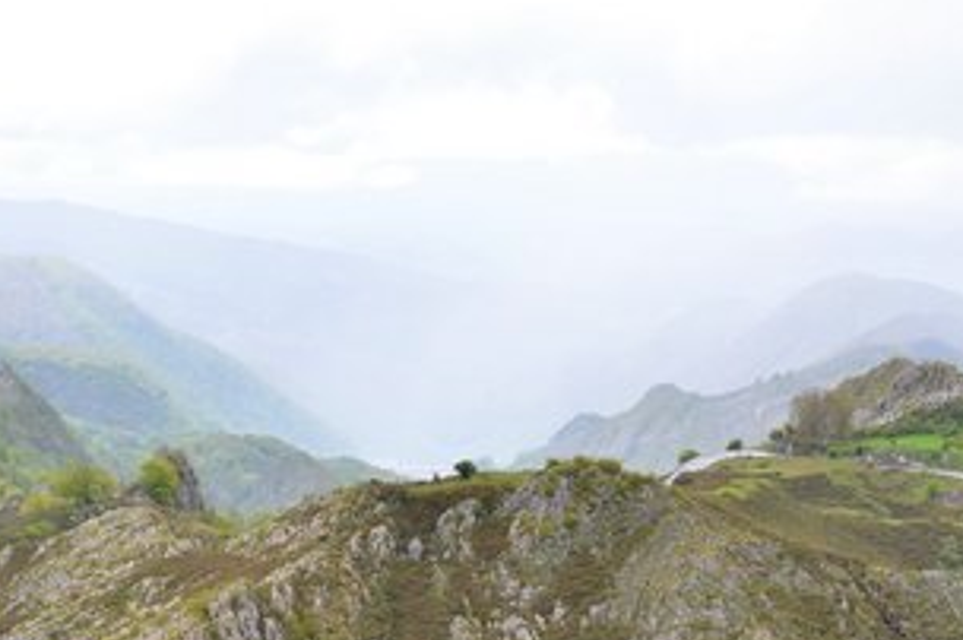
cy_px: 716
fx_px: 1897
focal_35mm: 71
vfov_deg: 18.4
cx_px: 725
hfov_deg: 28.1
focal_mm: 18
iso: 400
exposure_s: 1/1000
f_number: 3.5
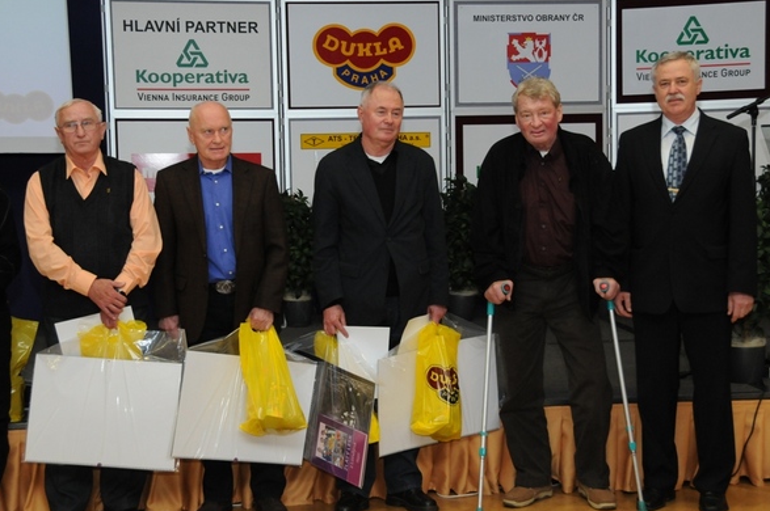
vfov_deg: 18.9
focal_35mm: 72
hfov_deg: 28.1
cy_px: 248
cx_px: 405
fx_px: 1538
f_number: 6.3
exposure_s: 1/250
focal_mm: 44
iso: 1250
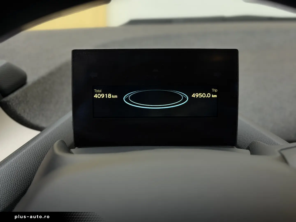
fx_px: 410
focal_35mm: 48
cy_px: 111
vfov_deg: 30.3
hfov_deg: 39.7
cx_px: 148
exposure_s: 1/88
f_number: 1.78
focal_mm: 6.76
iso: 200
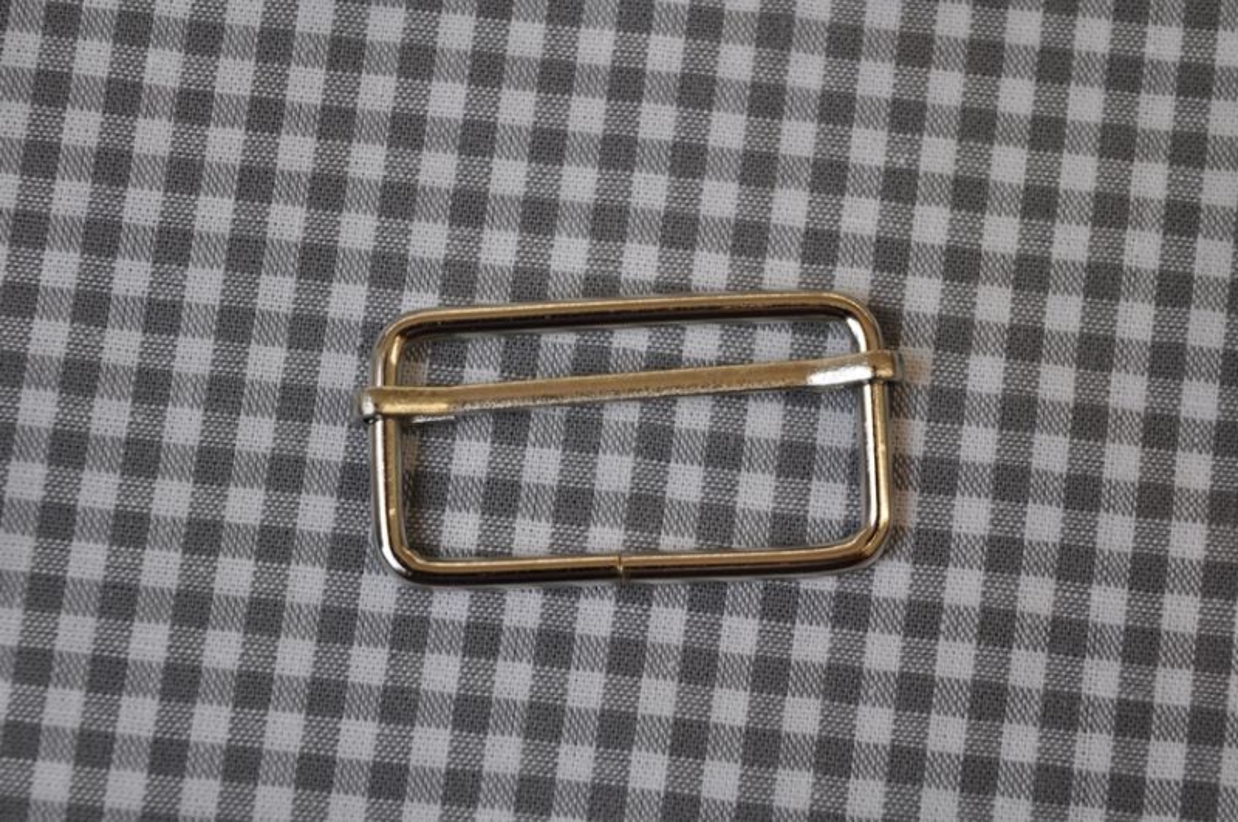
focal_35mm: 82
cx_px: 619
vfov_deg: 16.5
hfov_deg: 24.7
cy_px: 411
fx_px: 2833
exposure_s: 1/100
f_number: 5.6
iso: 400
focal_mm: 55
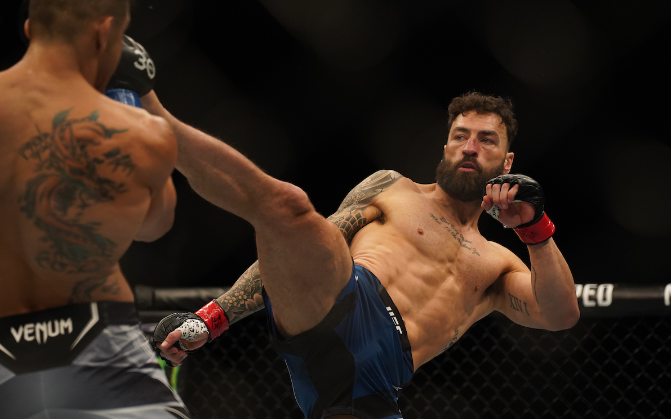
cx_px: 335
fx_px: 2817
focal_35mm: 154
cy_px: 206
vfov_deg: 8.5
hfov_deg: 13.6
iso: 3200
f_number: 4
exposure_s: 1/1250
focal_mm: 150
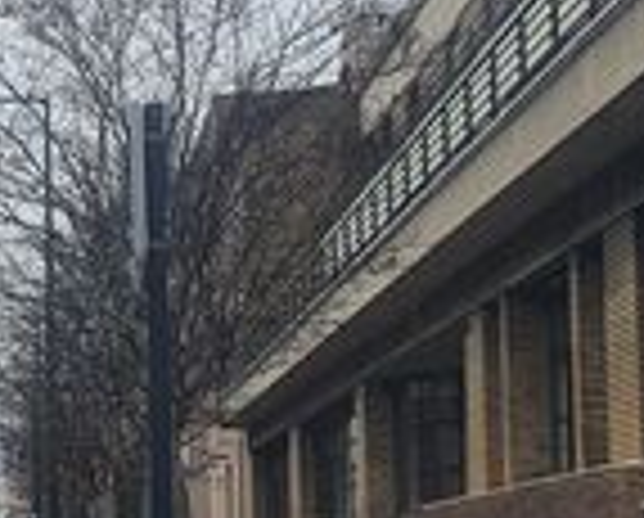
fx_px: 2101
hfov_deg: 15.1
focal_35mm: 110
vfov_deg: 13.9
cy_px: 500
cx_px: -518
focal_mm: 4.32
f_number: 2.4
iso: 50
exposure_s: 1/564
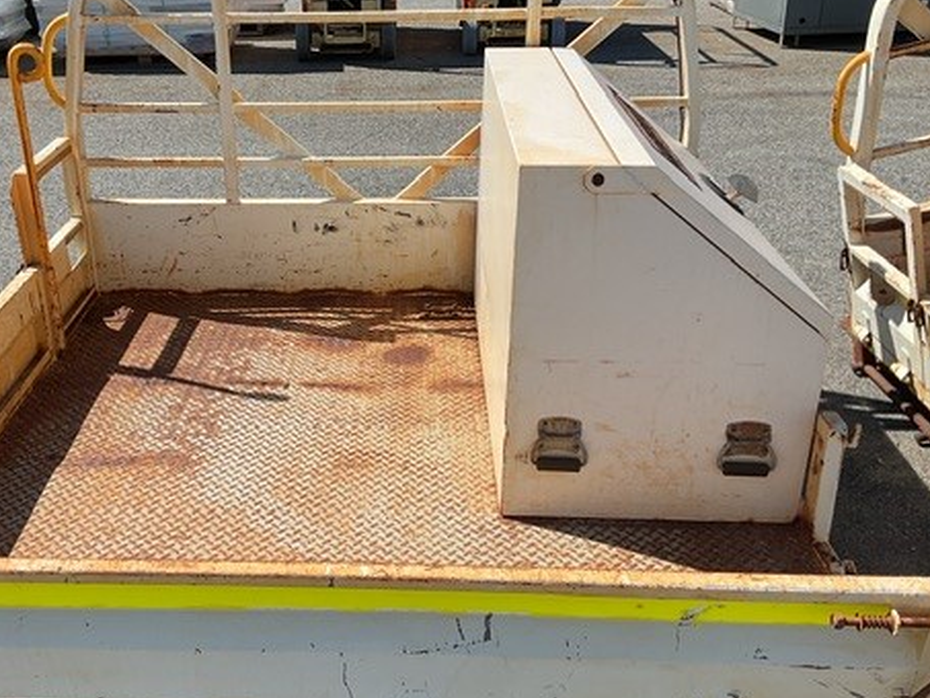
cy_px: 345
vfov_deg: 35.2
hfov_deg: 45.4
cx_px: 359
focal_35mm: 41
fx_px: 1102
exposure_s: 1/2058
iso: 16
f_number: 1.8
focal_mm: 3
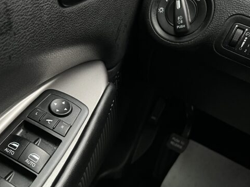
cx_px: 71
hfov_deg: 42.8
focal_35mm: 43
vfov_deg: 33.6
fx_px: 311
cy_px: 105
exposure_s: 1/60
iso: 160
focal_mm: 5.7
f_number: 1.5
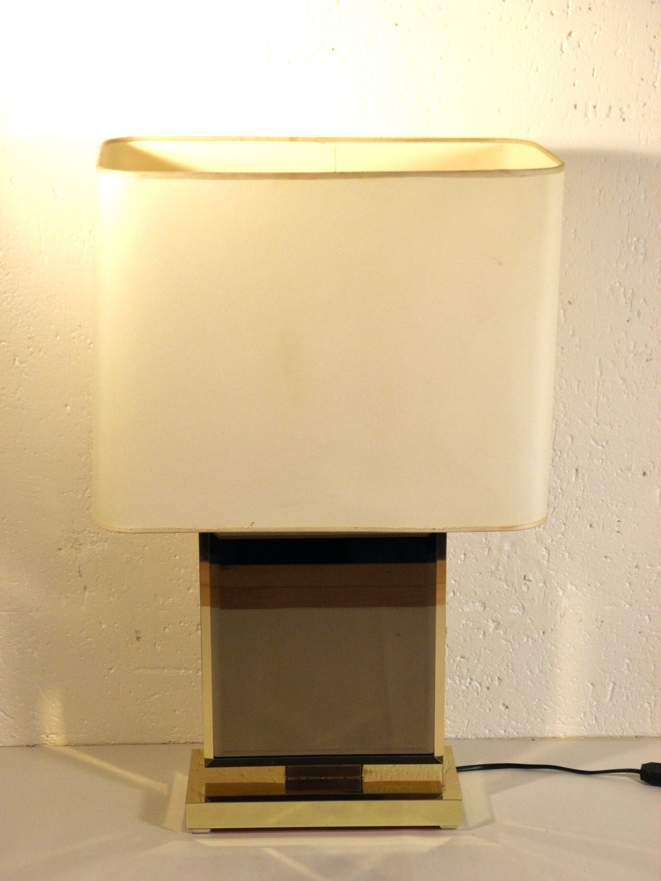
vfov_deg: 28.6
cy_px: 440
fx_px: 1731
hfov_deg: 21.6
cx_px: 330
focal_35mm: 68
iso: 200
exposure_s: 1/40
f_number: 4.3
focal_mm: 12.2
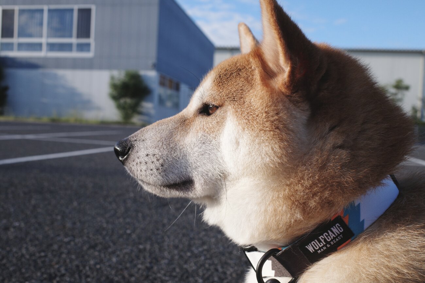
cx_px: 212
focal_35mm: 35
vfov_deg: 37.9
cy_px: 142
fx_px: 413
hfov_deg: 54.4
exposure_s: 1/400
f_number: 5
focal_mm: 18.3
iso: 200
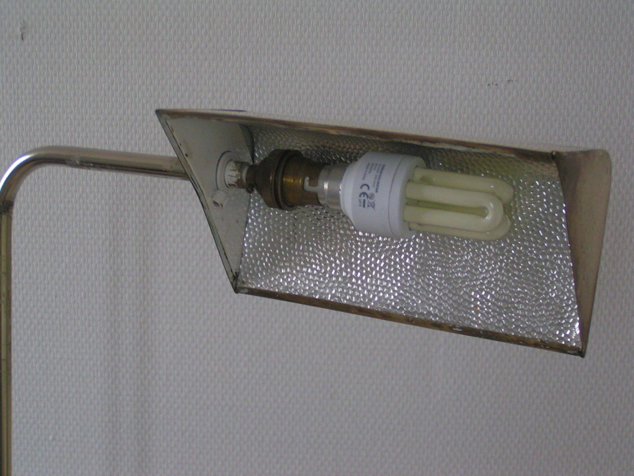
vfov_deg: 23.3
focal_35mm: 63
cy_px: 238
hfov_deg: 30.7
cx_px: 317
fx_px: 1154
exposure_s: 1/60
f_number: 3.2
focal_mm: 9.7
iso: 125
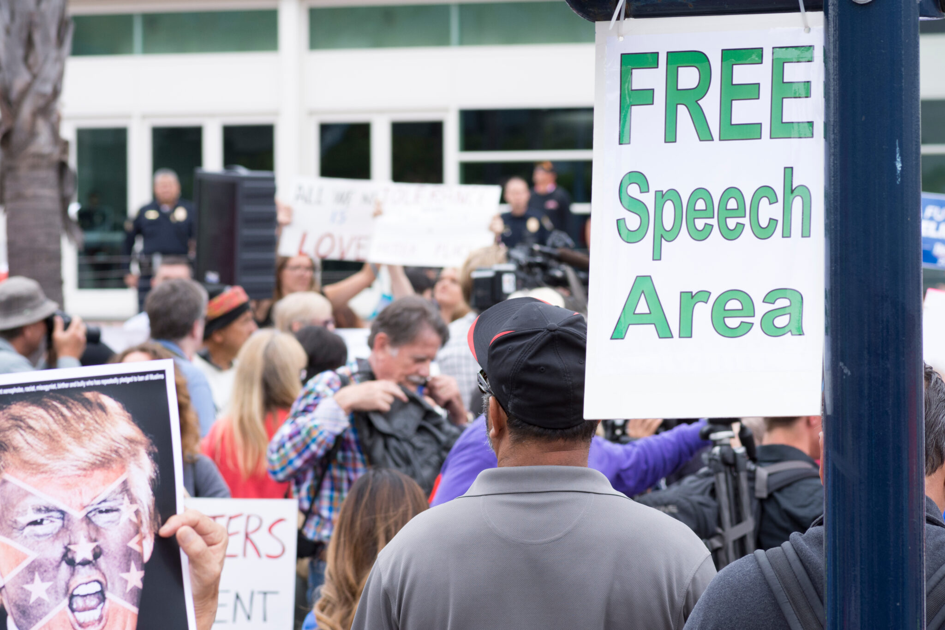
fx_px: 3937
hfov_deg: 13.7
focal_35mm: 150
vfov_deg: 9.1
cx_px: 472
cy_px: 315
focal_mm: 100
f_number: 8
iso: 400
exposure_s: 1/500
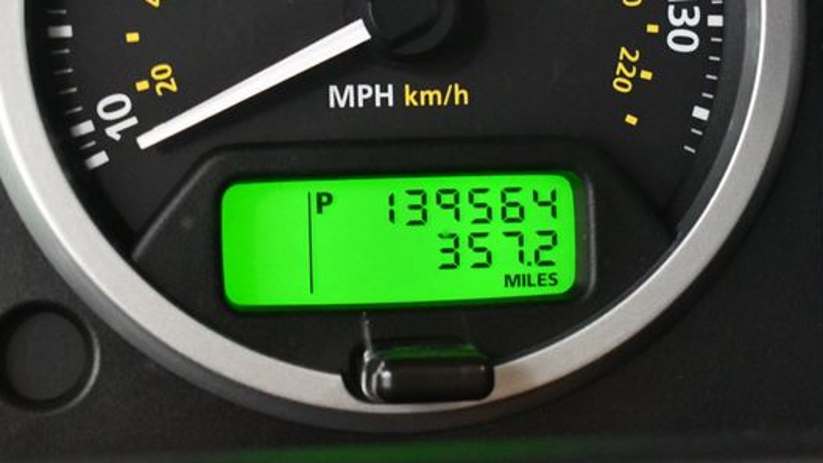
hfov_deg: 17.6
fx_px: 2662
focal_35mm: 122
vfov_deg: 9.9
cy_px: 229
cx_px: 438
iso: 7200
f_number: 5.3
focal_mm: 48
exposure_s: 1/60
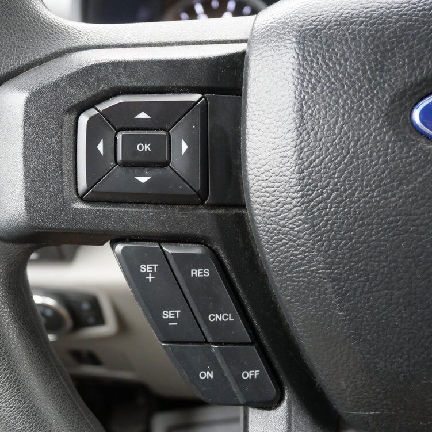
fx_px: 579
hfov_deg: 40.7
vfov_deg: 40.9
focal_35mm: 41
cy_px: 219
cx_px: 170
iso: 2000
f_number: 4
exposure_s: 1/60
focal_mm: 17
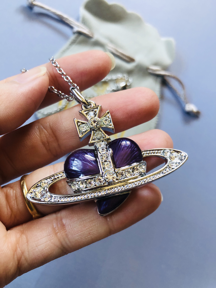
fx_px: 233
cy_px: 144
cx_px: 108
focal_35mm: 28
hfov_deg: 49.7
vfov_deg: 63.4
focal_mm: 4
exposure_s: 1/15
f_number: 1.8
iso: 50
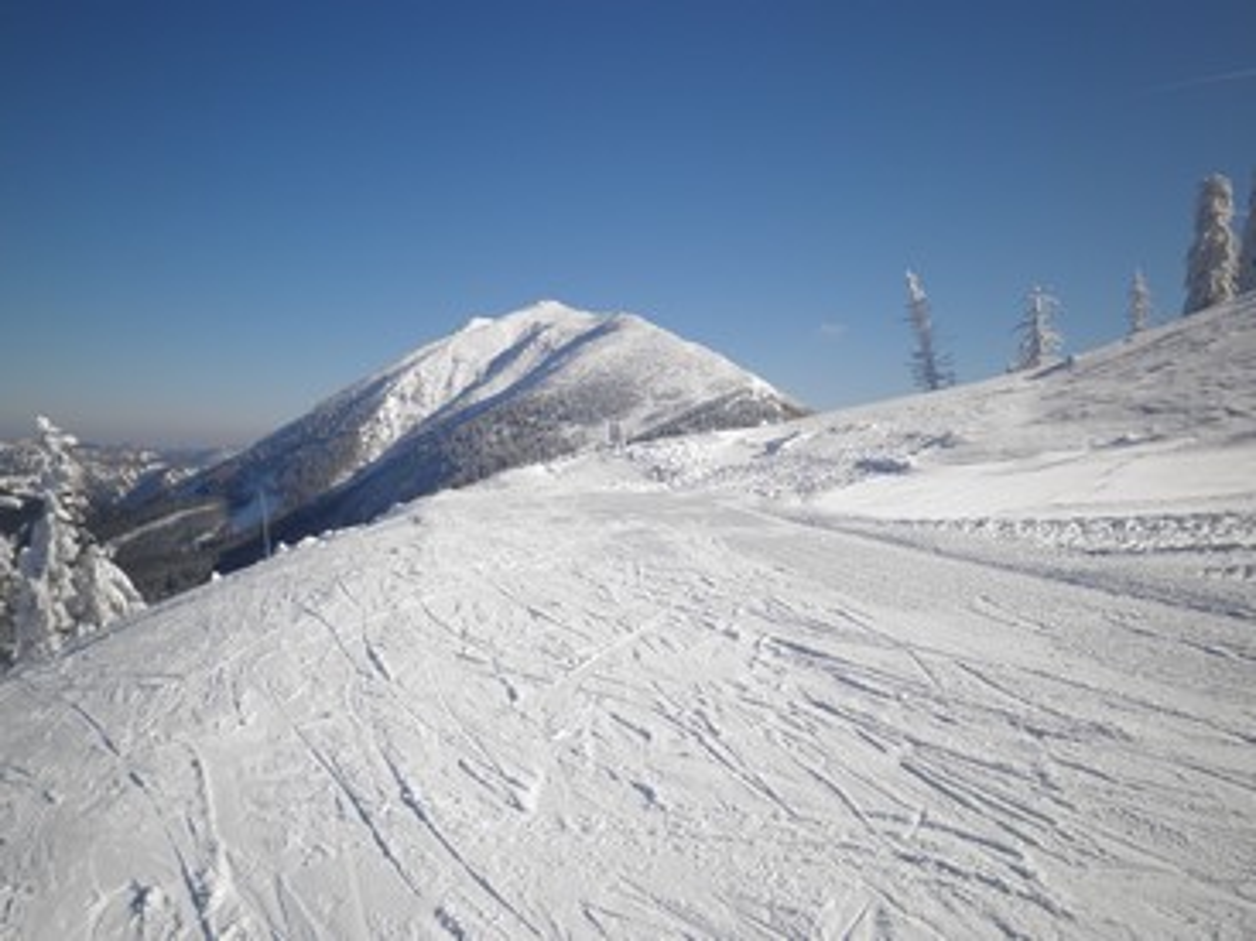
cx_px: 628
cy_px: 470
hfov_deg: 58.4
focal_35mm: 31
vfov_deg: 45.4
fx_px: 1124
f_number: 8.2
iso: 64
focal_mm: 5.5
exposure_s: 1/320
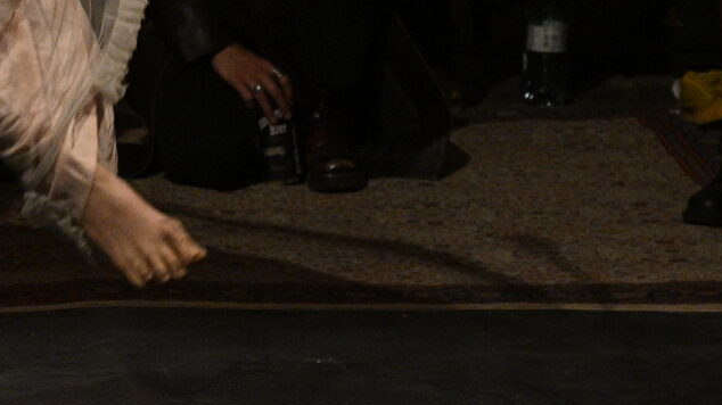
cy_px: -150
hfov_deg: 6.9
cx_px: -337
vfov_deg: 3.9
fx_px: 5913
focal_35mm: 309
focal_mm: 73
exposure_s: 1/400
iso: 2500
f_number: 5
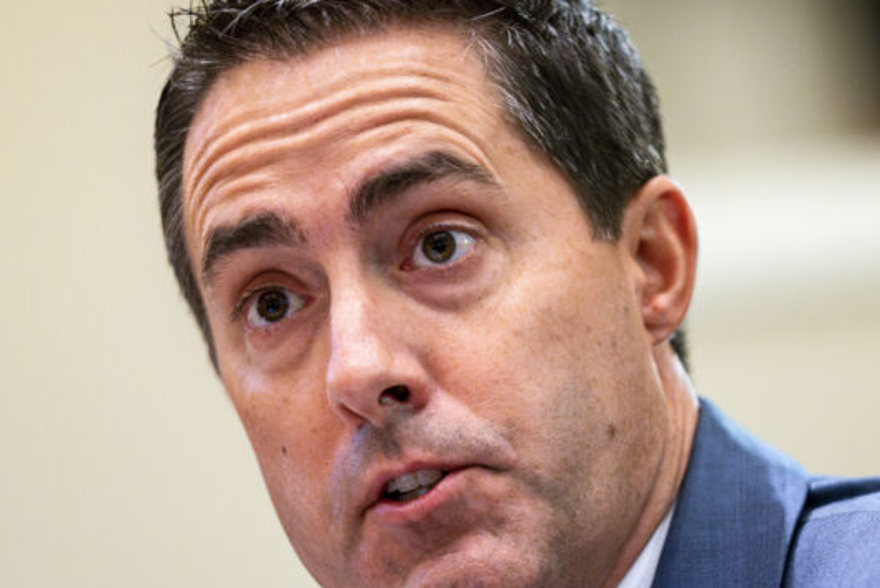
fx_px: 8780
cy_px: 453
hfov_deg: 5.7
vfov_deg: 3.8
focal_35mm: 359
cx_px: 452
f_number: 2.8
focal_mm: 187
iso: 10000
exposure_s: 1/250
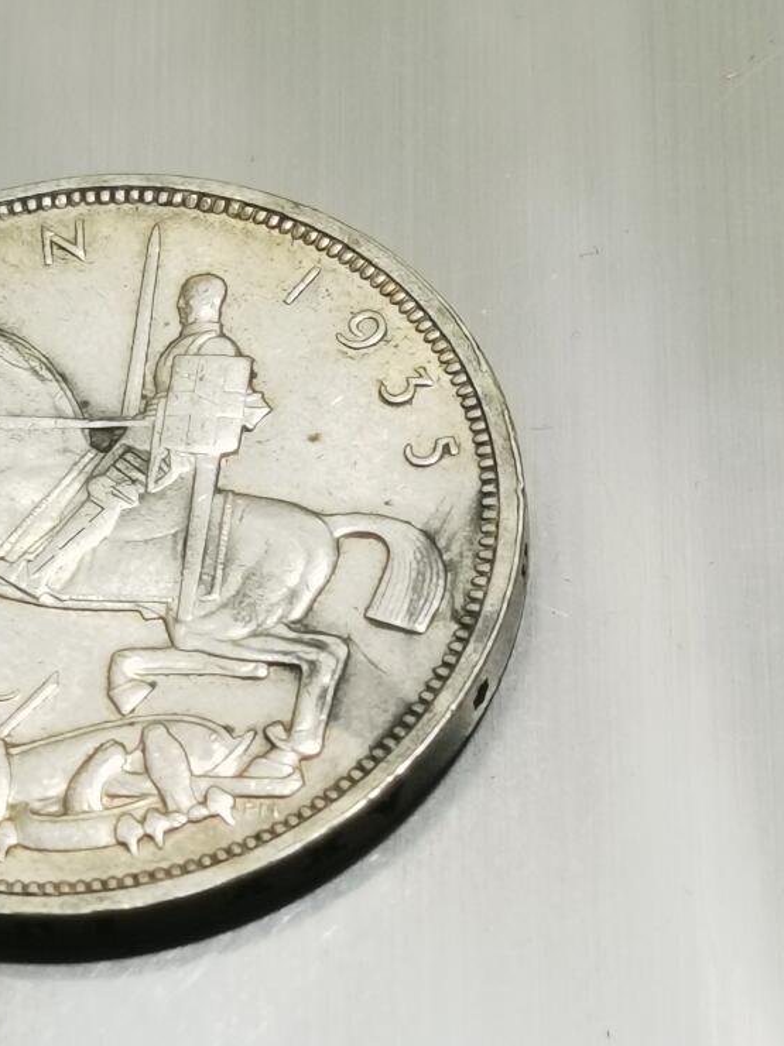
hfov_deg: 9.4
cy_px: 771
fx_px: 4775
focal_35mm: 158
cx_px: 215
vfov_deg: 12.5
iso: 125
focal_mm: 6.67
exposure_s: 1/100
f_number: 1.9
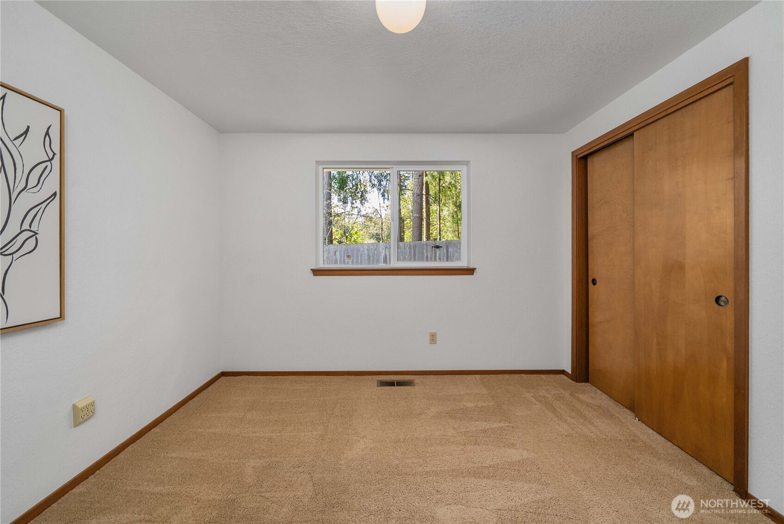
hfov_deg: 108.3
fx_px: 283
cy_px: 262
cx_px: 392
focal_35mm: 13
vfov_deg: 85.5
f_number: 7.1
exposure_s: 1/5
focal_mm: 13
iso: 1000
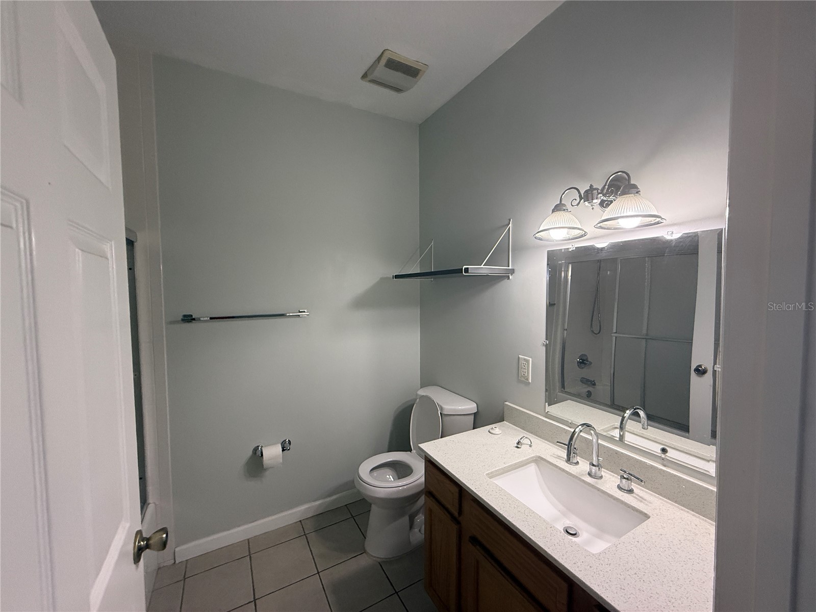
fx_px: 330
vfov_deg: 85.7
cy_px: 306
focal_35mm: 14
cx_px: 408
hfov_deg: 102.1
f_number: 2.2
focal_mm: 2.22
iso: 500
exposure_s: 1/120
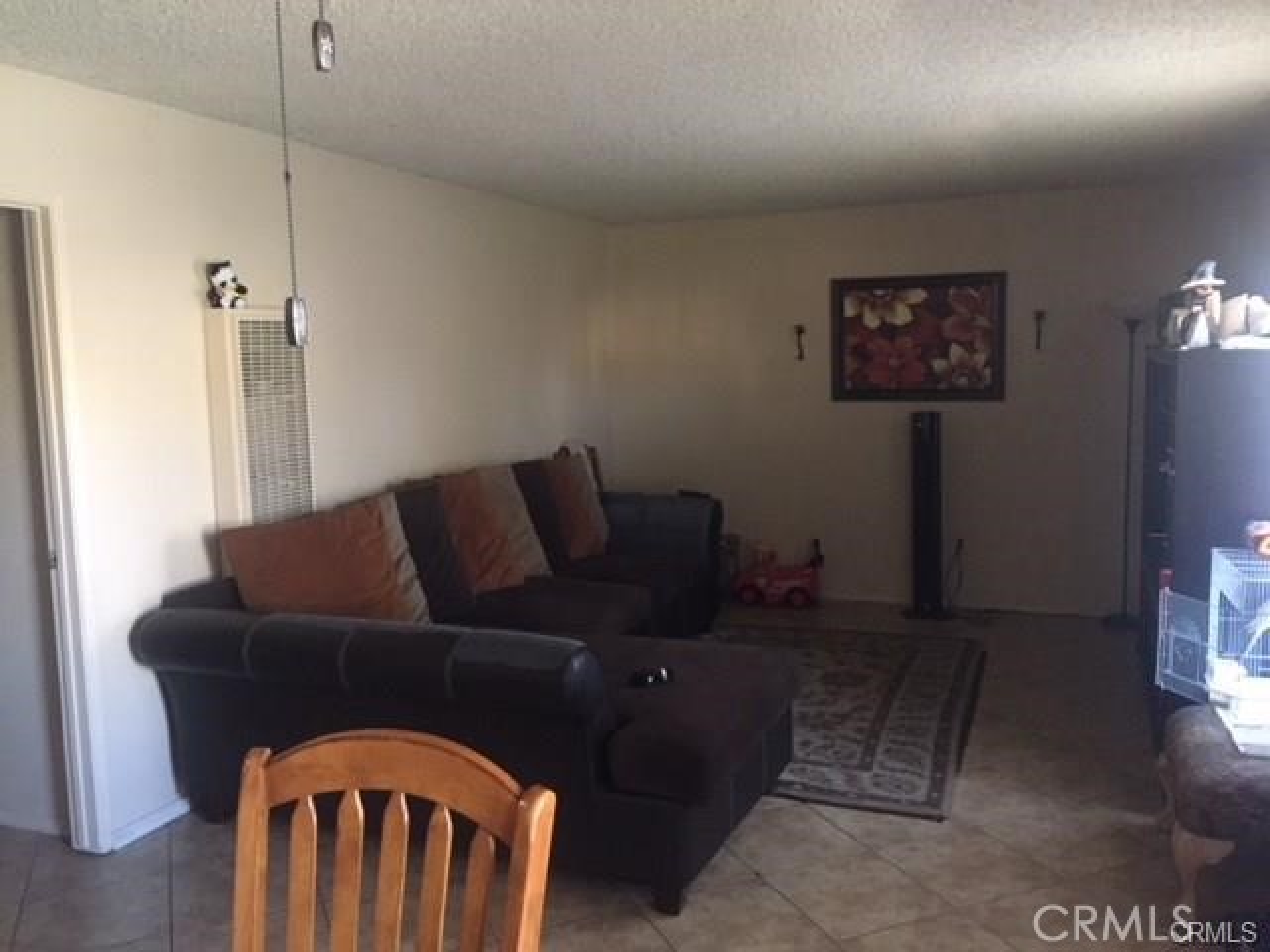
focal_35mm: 29
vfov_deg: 48.2
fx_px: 1064
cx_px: 635
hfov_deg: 61.7
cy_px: 476
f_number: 2.2
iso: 320
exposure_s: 1/15
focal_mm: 4.15
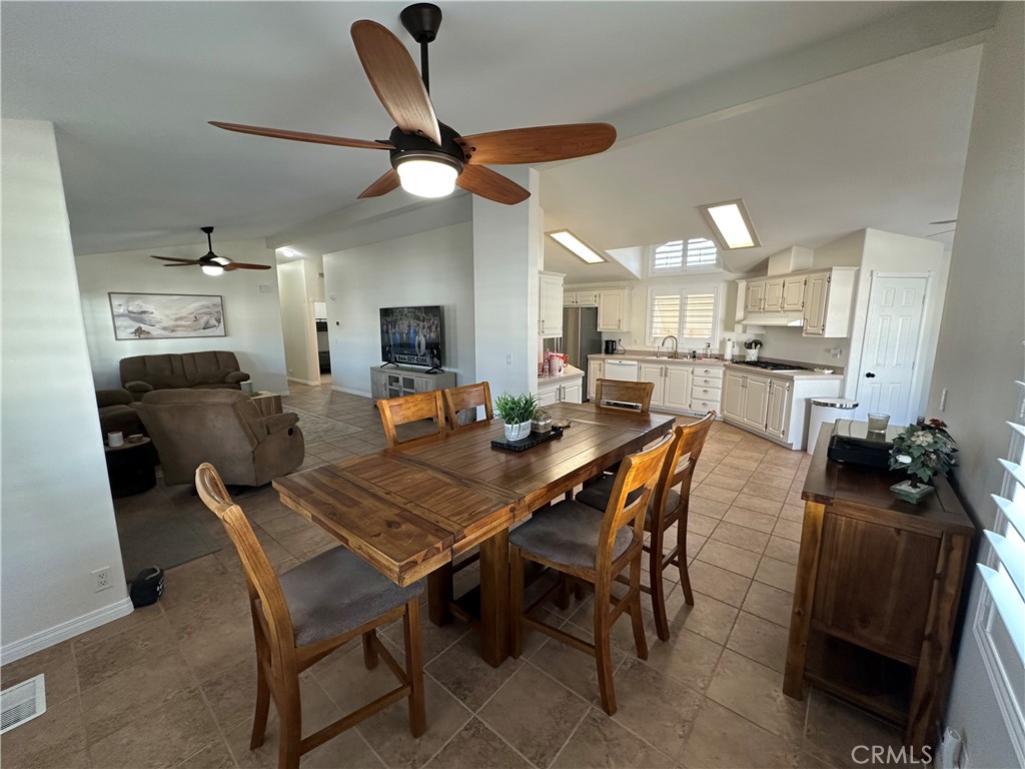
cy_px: 384
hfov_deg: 102.1
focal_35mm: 14
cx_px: 512
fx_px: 415
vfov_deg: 85.7
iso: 160
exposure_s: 1/60
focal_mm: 2.22
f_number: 2.2
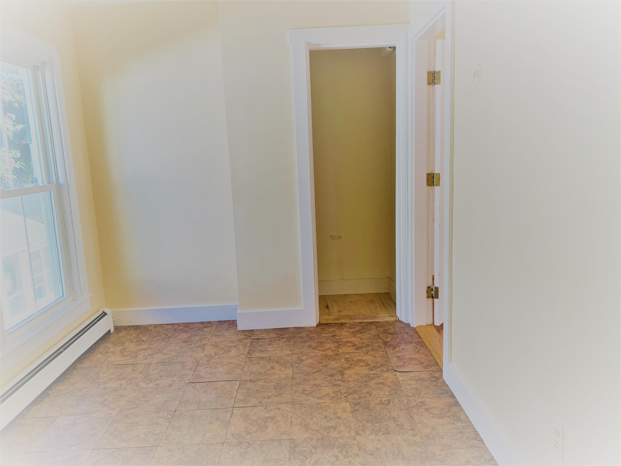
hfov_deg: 67.3
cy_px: 233
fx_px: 466
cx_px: 310
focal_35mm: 26
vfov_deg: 53.1
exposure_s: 1/122
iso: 50
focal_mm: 4.25
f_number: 1.8
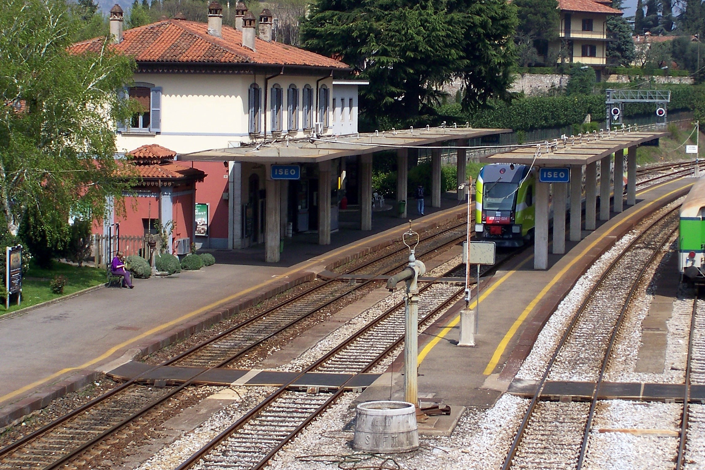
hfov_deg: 19.6
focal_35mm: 104
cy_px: 181
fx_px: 2037
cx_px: 397
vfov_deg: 13.2
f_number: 4.5
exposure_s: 1/500
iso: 64
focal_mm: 12.5
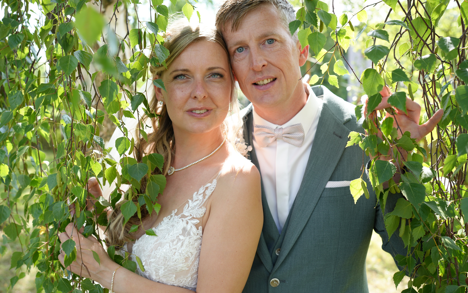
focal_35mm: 36
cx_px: 235
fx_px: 459
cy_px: 146
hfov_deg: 54.0
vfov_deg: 35.3
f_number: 4
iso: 160
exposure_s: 1/200
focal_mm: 35
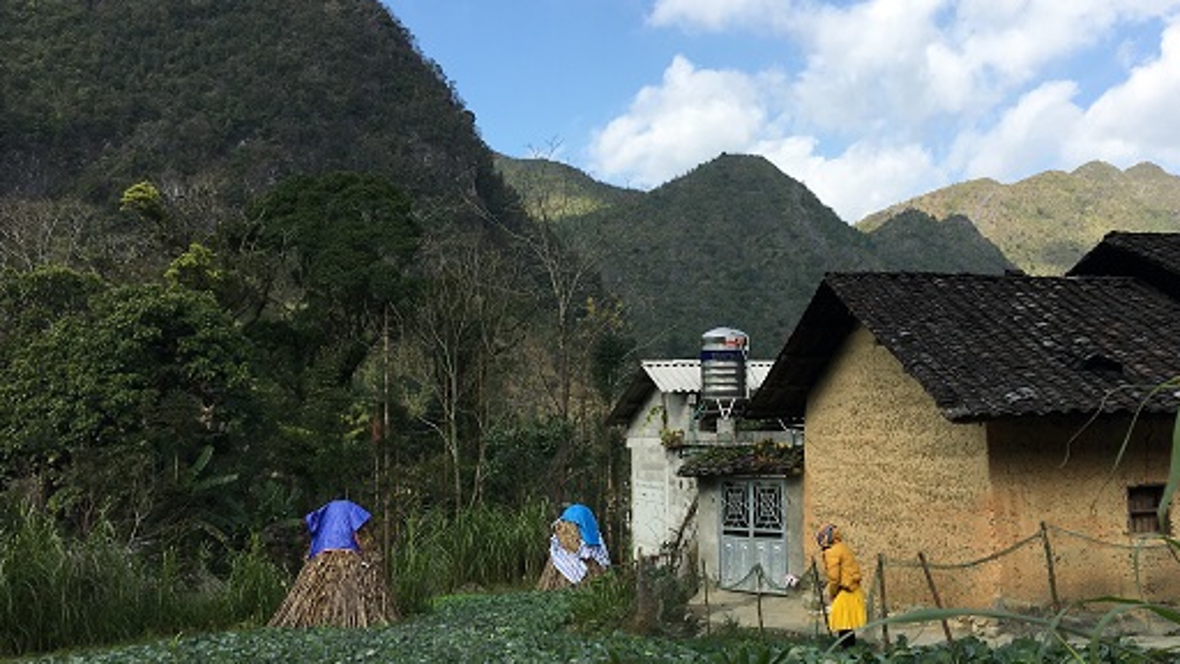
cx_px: 689
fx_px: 1158
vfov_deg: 32.0
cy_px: 371
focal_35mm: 37
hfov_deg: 53.7
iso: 25
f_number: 2.2
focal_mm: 4.15
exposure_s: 1/999
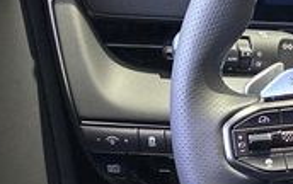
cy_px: 373
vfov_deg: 8.6
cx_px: 518
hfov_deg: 13.1
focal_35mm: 145
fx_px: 1159
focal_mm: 6.3
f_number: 1.7
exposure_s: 1/50
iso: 1600
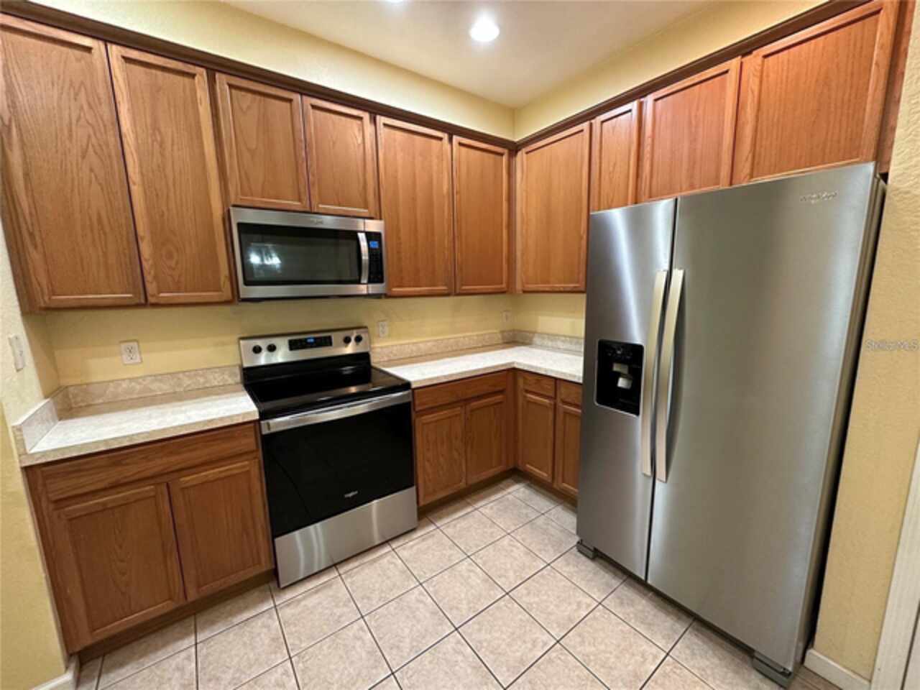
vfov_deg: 85.7
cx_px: 460
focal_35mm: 14
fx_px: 372
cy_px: 345
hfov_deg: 102.1
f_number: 2.2
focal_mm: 2.22
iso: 400
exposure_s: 1/60
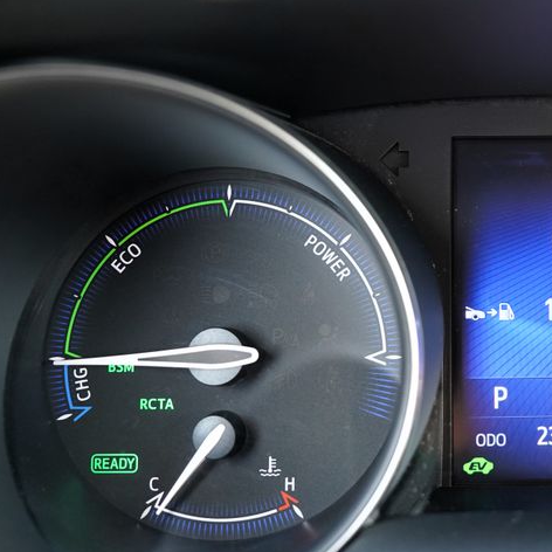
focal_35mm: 59
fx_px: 1064
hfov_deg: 27.4
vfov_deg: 29.0
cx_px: 556
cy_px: 227
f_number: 4
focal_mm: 32
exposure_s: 1/60
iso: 1600
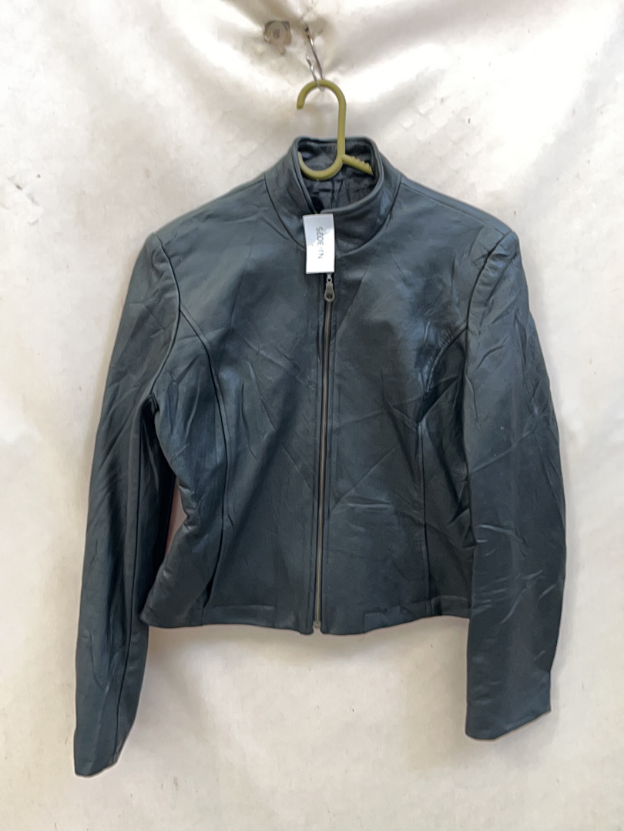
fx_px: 649
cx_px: 312
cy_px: 416
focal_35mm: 27
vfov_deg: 65.3
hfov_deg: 51.4
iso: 100
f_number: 1.6
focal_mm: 5.1
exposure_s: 1/60
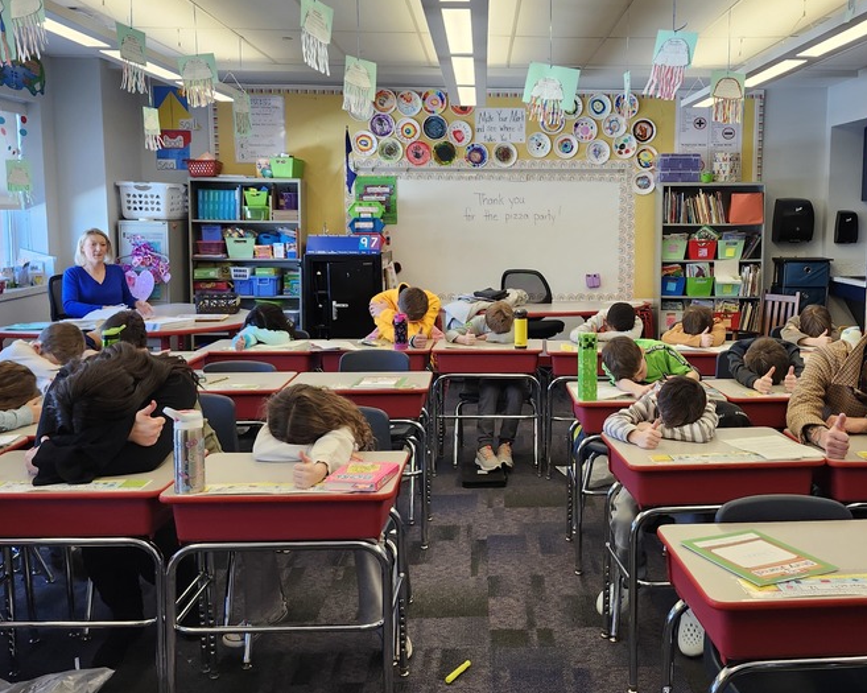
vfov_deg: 42.2
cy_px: 322
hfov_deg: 51.0
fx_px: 898
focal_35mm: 35
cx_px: 546
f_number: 1.8
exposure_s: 1/120
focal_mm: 5.54
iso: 200
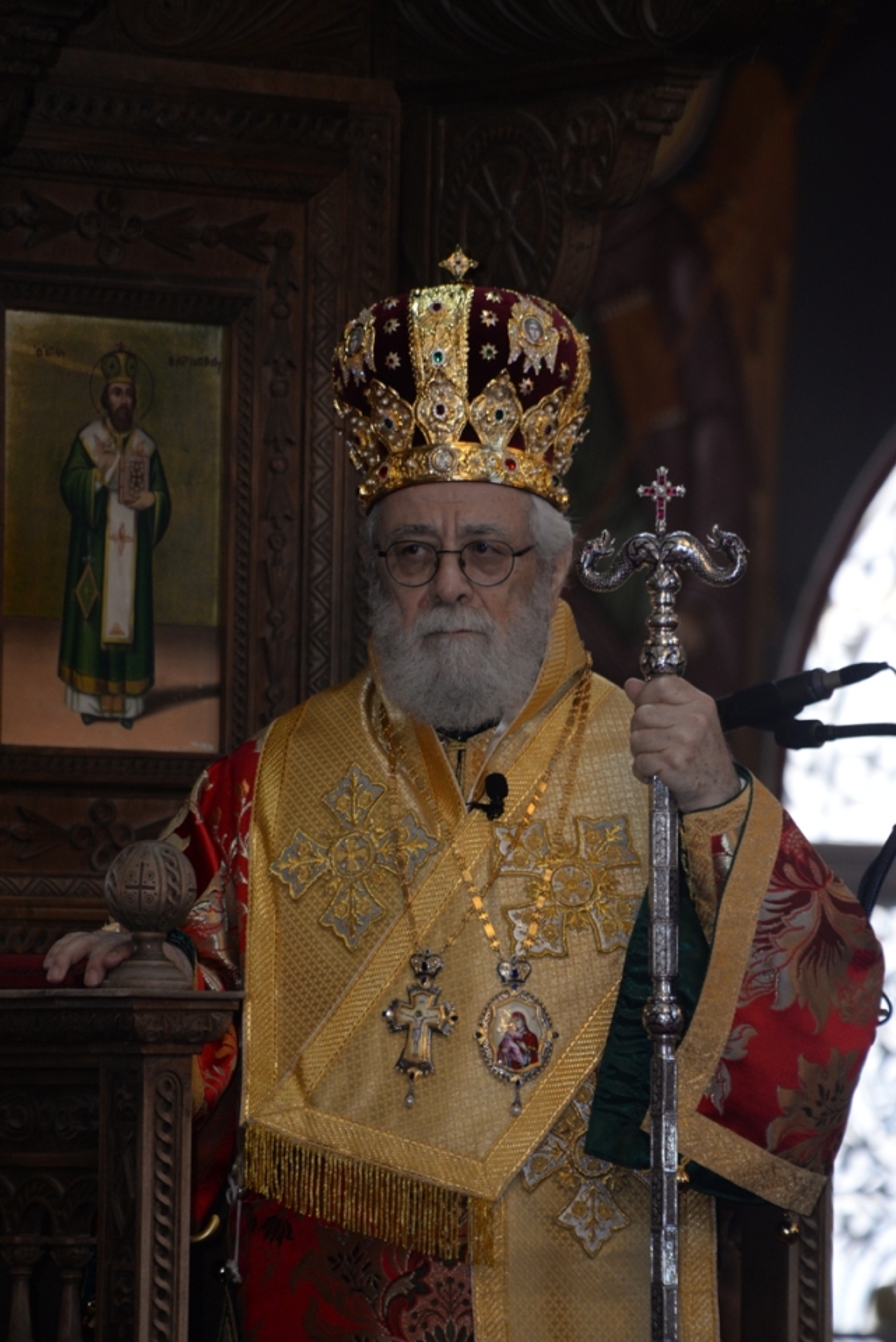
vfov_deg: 6.9
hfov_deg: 4.6
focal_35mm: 300
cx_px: 448
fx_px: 11187
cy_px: 671
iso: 800
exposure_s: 1/60
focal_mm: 300
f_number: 6.3
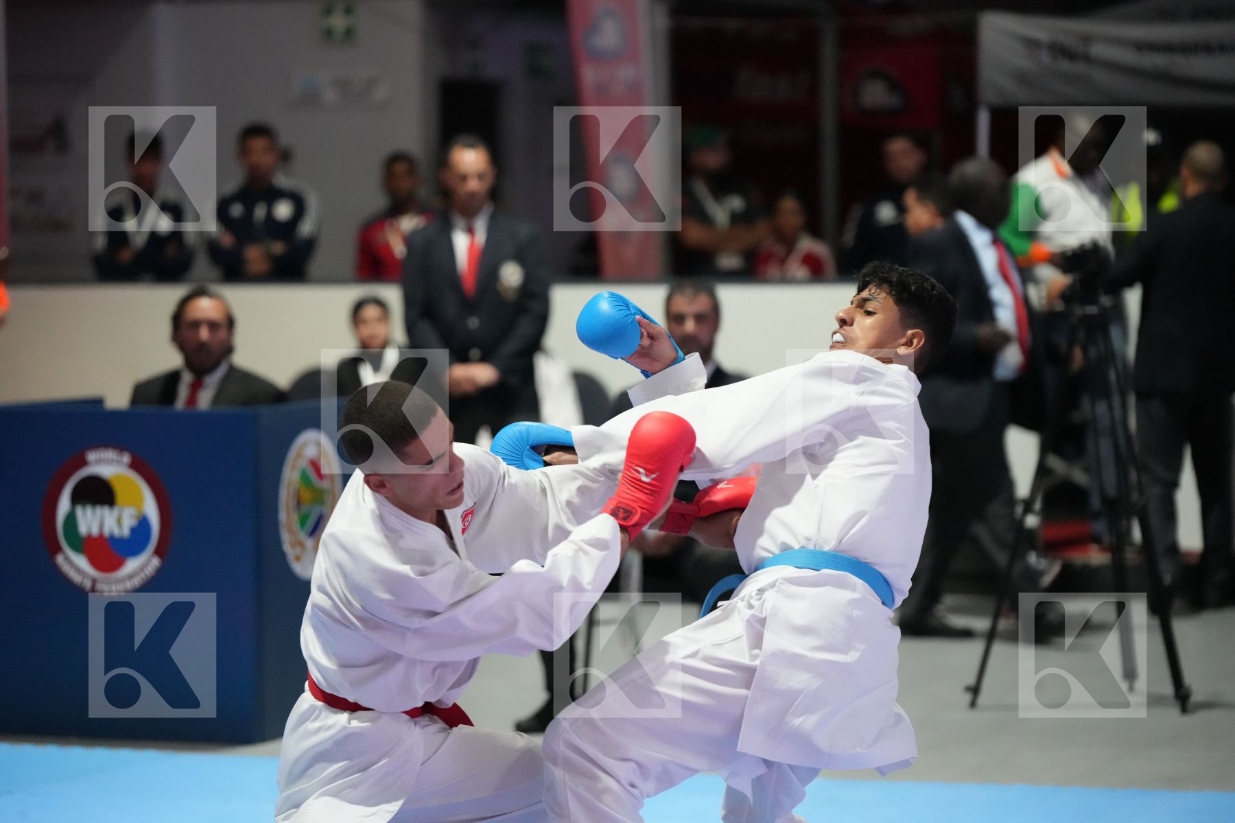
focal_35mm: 138
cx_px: 618
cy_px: 412
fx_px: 4734
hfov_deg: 14.9
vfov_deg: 9.9
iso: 10000
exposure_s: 1/800
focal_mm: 138
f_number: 2.8
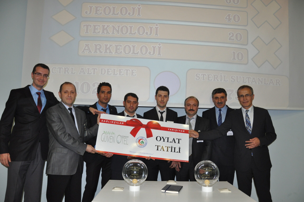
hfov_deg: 67.4
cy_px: 101
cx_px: 152
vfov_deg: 47.8
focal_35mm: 27
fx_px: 228
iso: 800
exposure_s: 1/60
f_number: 3.5
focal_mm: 18
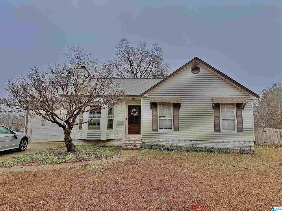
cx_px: 141
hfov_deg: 71.6
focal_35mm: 24
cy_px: 106
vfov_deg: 56.8
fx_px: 196
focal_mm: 6.76
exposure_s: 1/967
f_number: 1.78
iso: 80
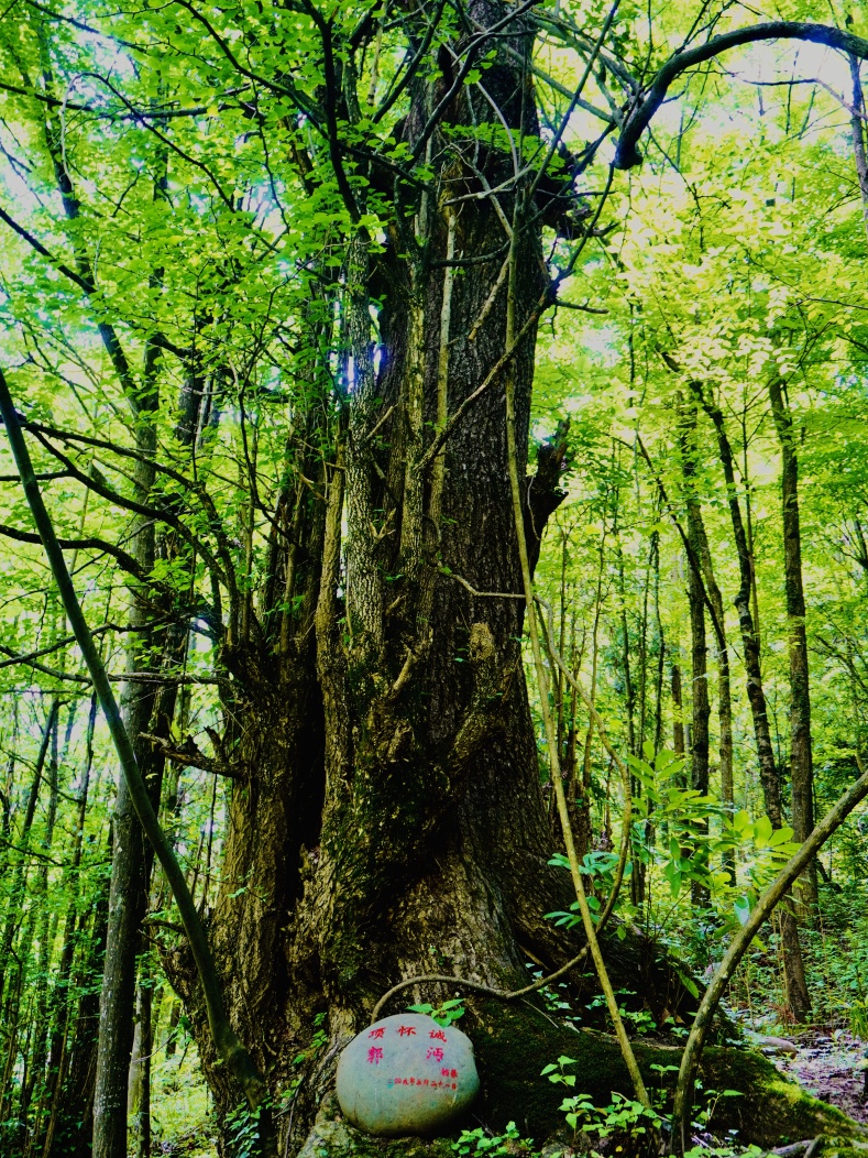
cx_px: 438
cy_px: 600
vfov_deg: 53.2
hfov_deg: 41.2
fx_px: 1155
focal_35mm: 35
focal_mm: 21
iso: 400
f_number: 4
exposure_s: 1/60
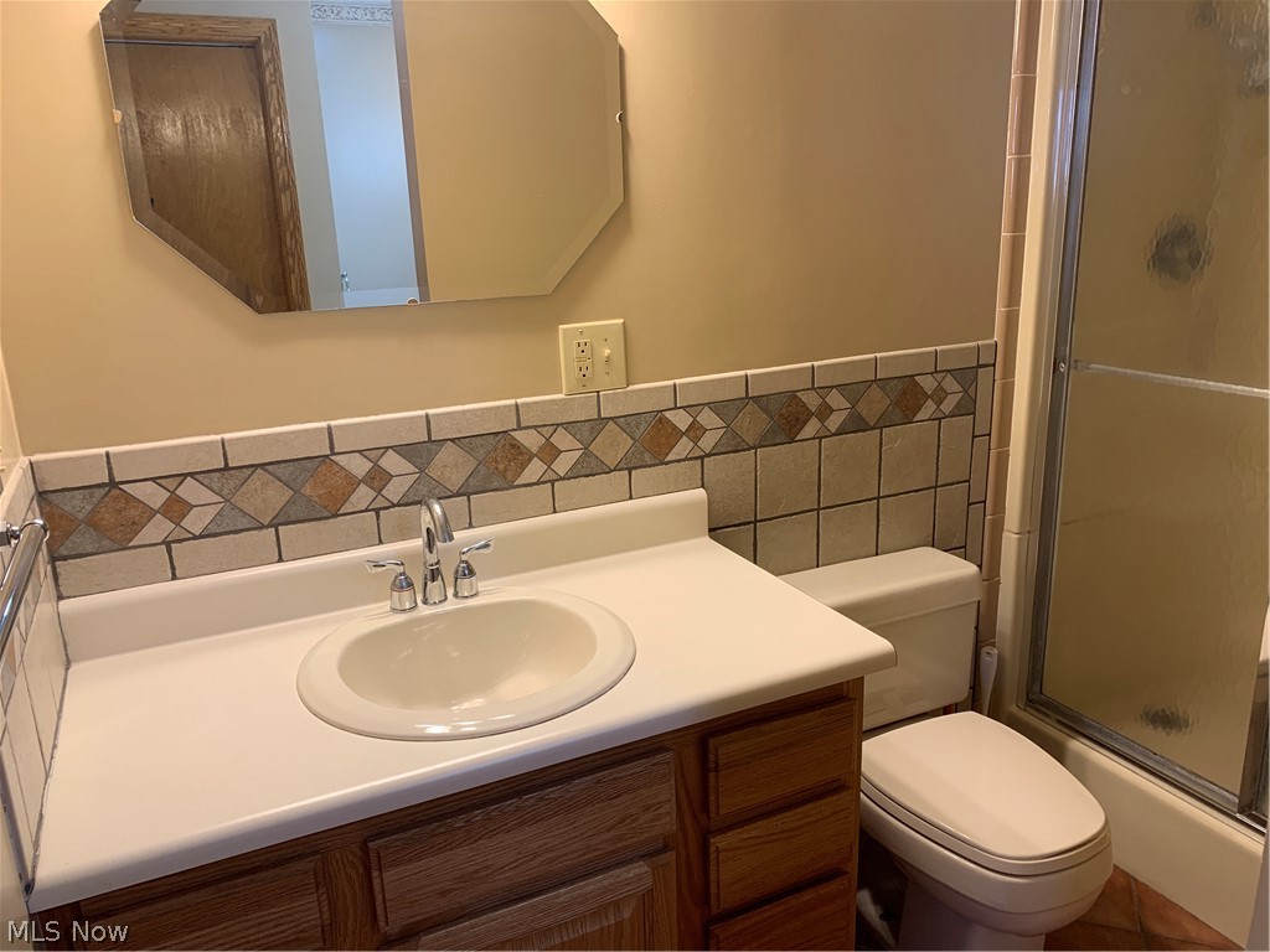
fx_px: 954
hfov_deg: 67.3
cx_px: 635
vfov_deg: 53.1
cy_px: 476
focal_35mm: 26
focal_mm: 4.25
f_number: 1.8
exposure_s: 1/60
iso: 64
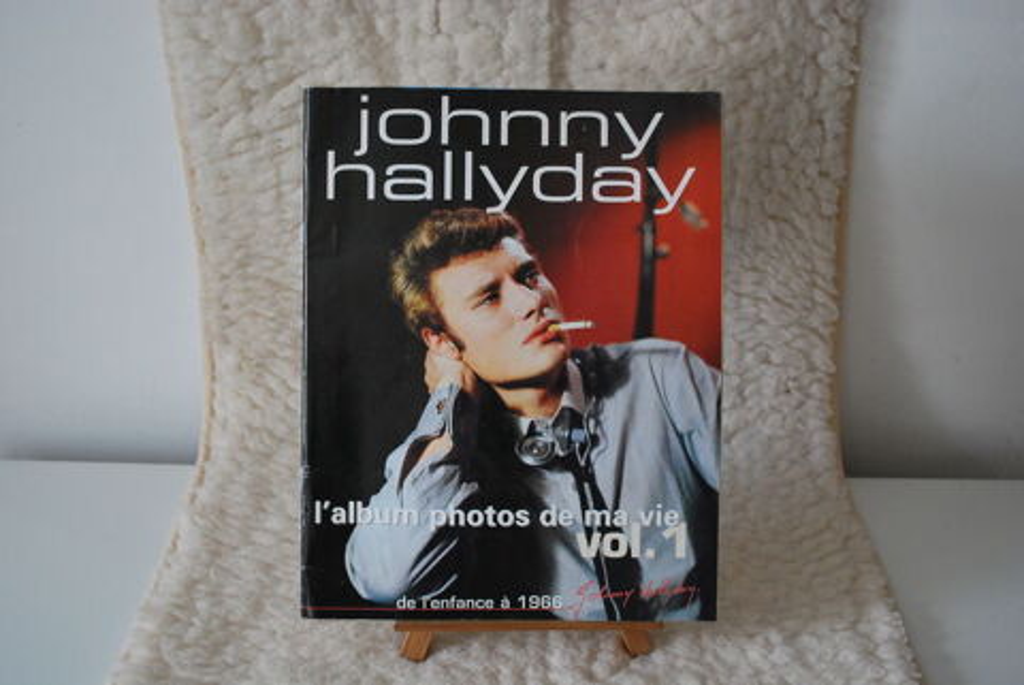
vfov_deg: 29.9
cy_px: 342
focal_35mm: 45
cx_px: 512
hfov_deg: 43.6
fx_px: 1281
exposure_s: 1/30
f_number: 4.8
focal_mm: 30
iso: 900
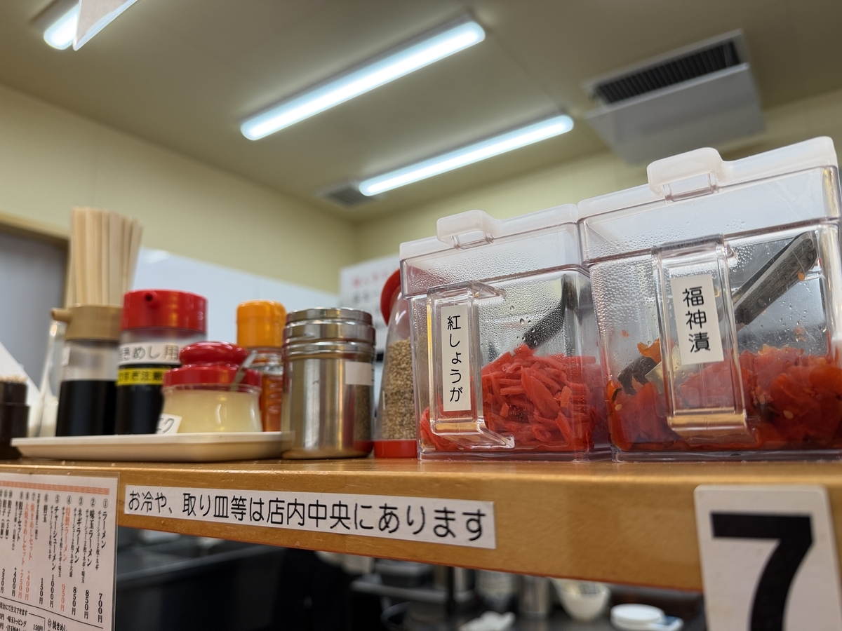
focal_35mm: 24
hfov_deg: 71.6
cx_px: 421
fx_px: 584
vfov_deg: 56.8
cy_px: 316
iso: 64
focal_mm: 6.76
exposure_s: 1/235
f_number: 1.78
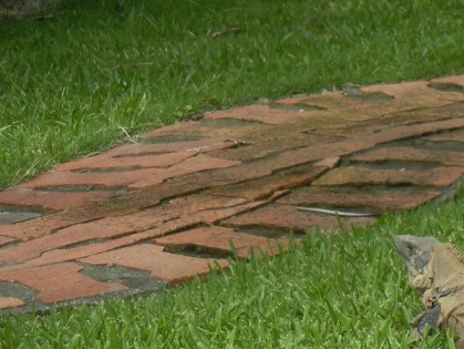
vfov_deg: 6.0
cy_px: 318
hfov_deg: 7.9
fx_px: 3341
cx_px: 398
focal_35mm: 249
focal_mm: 18.3
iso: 160
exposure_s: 1/537
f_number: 4.5
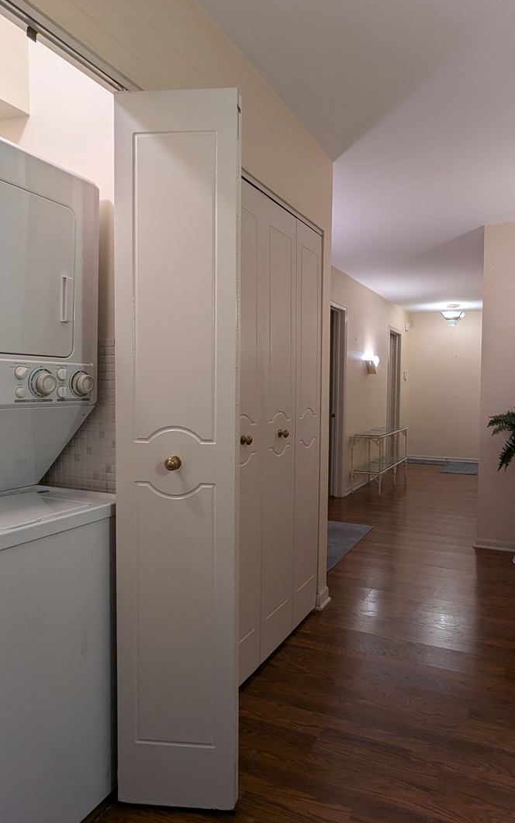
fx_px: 516
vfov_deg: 77.2
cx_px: 298
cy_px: 410
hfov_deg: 52.8
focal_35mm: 23
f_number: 2.2
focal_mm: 2.35
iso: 82
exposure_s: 1/24
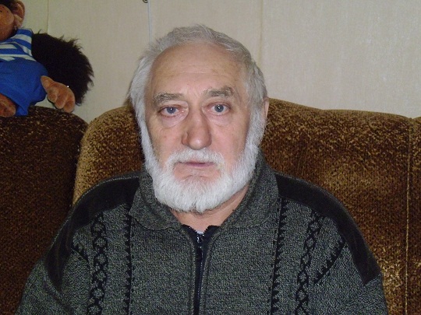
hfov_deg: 32.2
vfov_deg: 24.4
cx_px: 210
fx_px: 730
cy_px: 158
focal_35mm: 60
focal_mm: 10.69
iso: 400
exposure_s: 1/60
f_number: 3.9
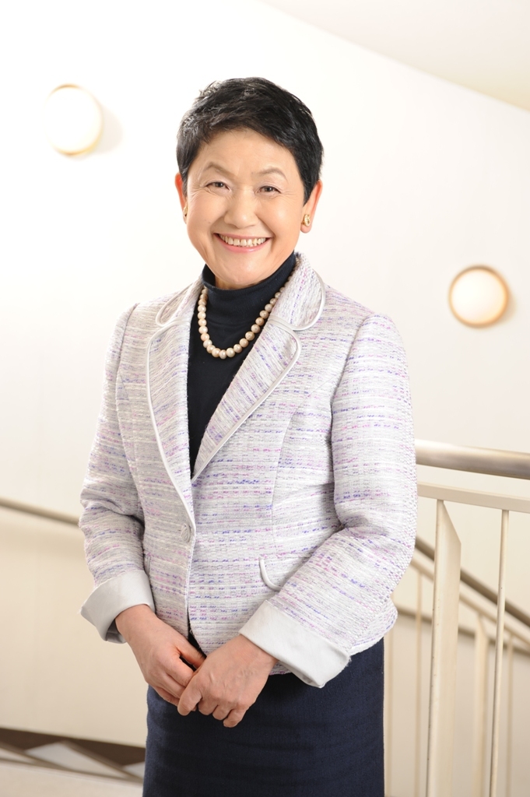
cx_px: 265
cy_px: 398
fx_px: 1548
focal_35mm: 70
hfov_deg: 19.4
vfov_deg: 28.9
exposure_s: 1/80
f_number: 5.6
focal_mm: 70
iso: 200
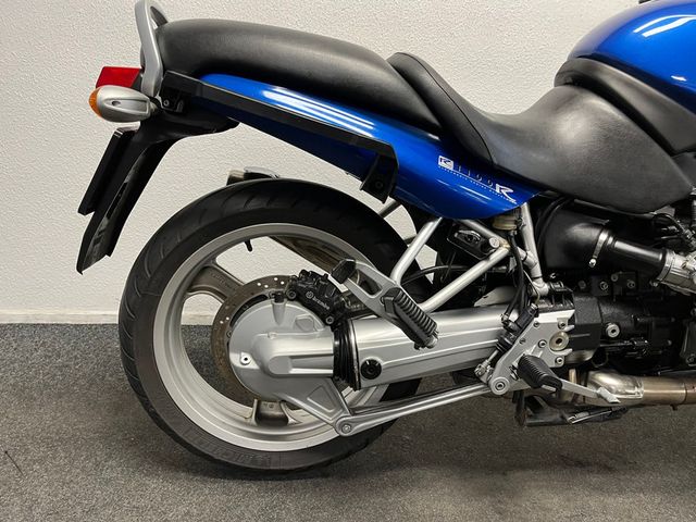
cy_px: 261
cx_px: 348
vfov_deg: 53.1
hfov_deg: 67.3
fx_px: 523
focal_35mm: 26
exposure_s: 1/50
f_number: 1.6
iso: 160
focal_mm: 5.1
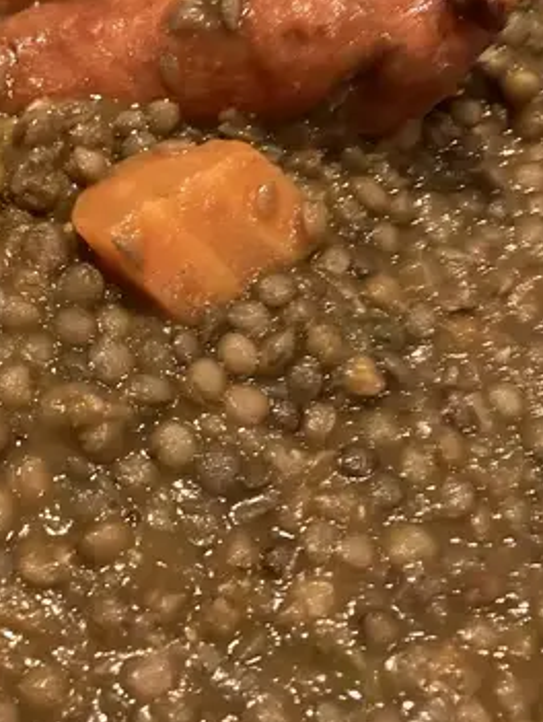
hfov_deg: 27.9
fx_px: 1065
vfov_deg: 37.2
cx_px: 95
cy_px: 259
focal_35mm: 51
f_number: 1.8
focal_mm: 3.99
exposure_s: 1/30
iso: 500
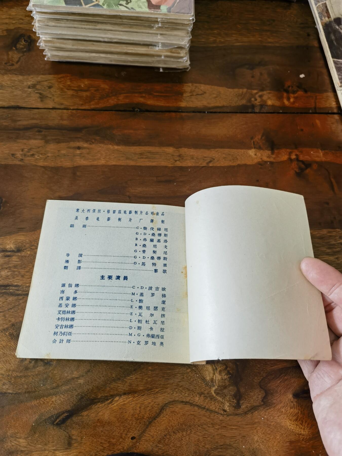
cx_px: 171
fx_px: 356
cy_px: 228
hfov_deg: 51.4
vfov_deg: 65.3
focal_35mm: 27
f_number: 1.9
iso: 200
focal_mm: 6.67
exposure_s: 1/120
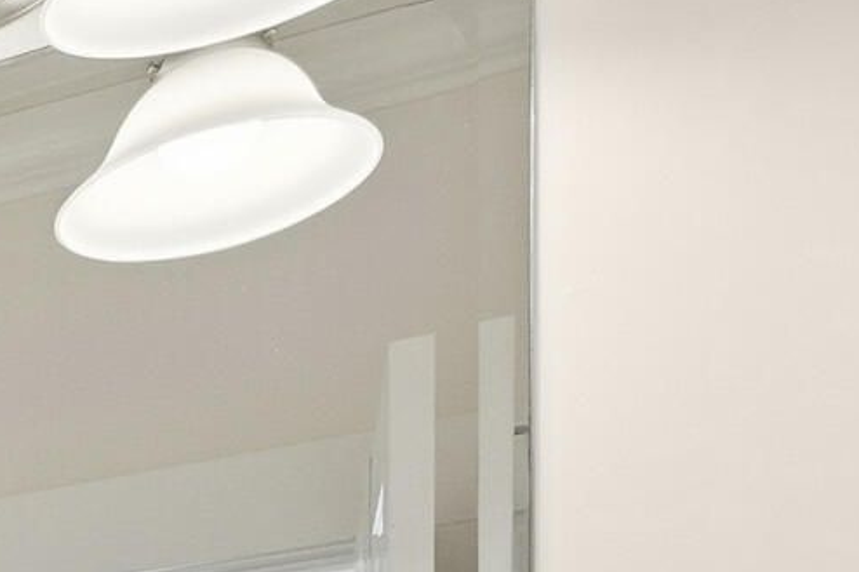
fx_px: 1992
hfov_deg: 14.3
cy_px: 1216
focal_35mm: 84
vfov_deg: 13.5
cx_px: -1285
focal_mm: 16.5
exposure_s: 1/320
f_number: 9
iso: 320
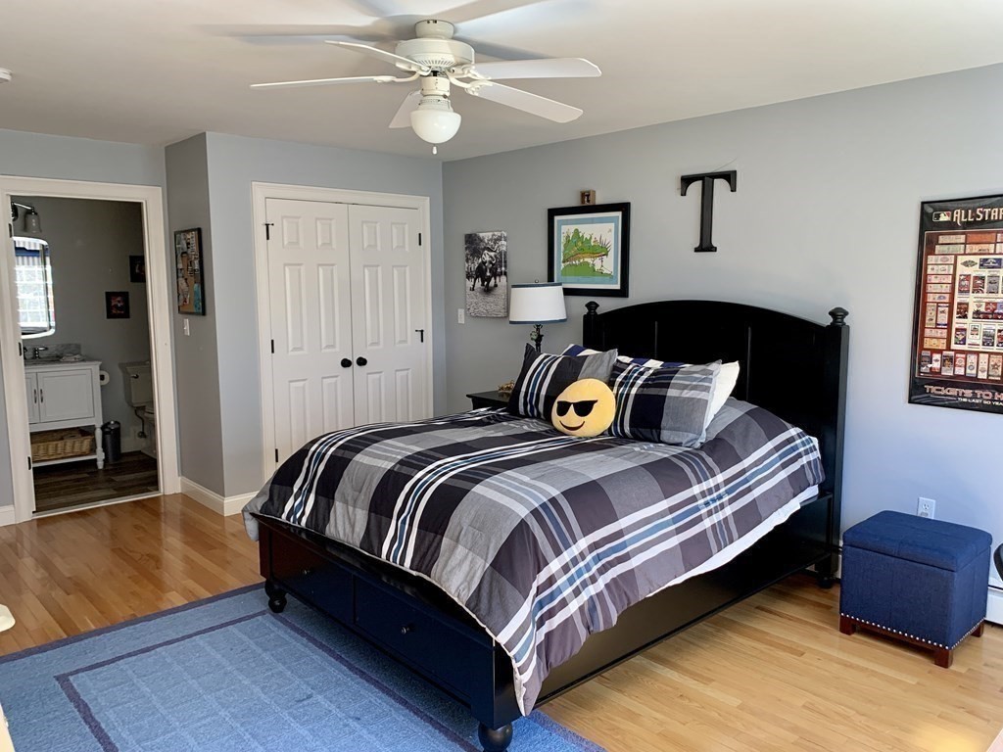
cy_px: 376
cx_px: 502
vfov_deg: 53.1
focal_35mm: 26
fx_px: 753
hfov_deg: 67.3
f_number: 1.8
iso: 100
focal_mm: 4.25
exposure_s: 1/76
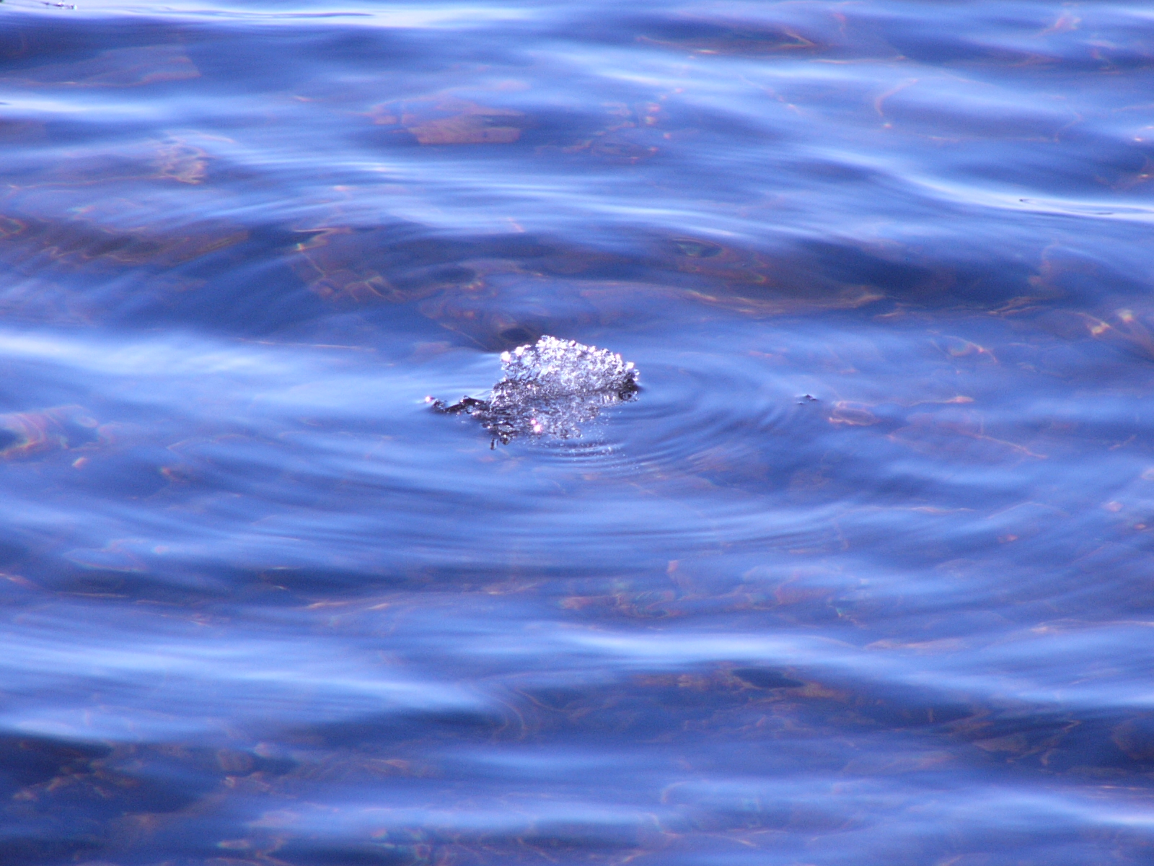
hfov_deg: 4.7
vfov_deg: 3.5
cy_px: 433
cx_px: 577
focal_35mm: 420
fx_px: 14002
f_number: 4
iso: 50
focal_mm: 55.2
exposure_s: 1/320
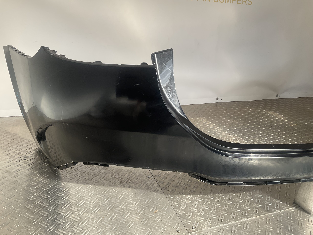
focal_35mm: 29
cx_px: 156
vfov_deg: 48.2
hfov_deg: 61.7
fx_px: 262
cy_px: 118
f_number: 1.8
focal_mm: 3
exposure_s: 1/509
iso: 16
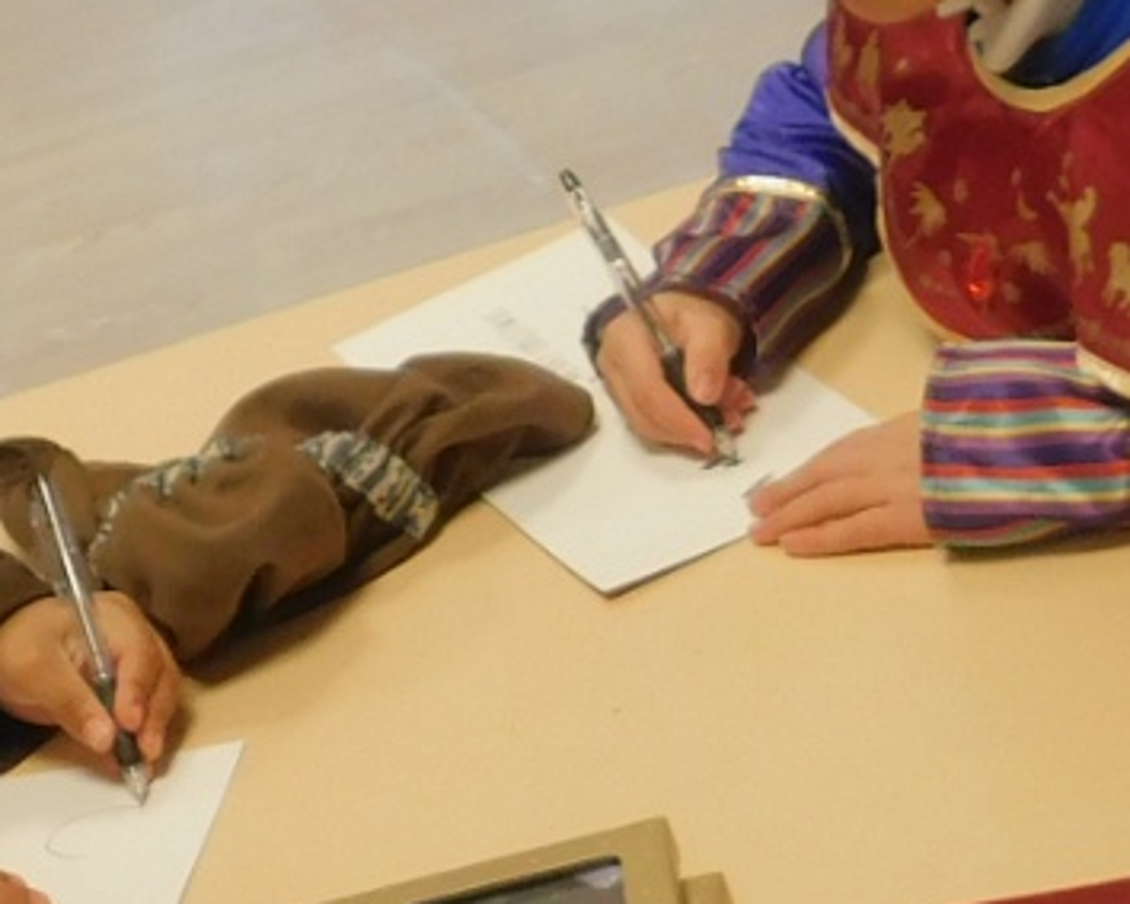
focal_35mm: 127
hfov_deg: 15.1
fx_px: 4246
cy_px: 783
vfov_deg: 12.1
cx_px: 319
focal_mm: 4
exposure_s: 1/30
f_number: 3
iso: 140
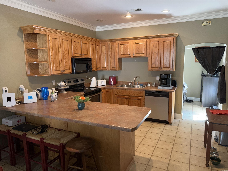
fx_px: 158
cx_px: 114
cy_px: 86
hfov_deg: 71.6
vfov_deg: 56.8
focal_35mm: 24
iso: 800
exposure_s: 1/120
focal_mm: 6.86
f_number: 1.78
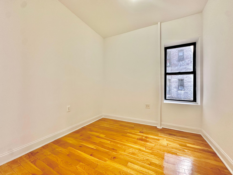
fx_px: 94
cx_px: 116
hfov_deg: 102.1
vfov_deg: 85.7
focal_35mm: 14
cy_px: 88
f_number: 2.2
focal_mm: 2.22
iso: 250
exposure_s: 1/60
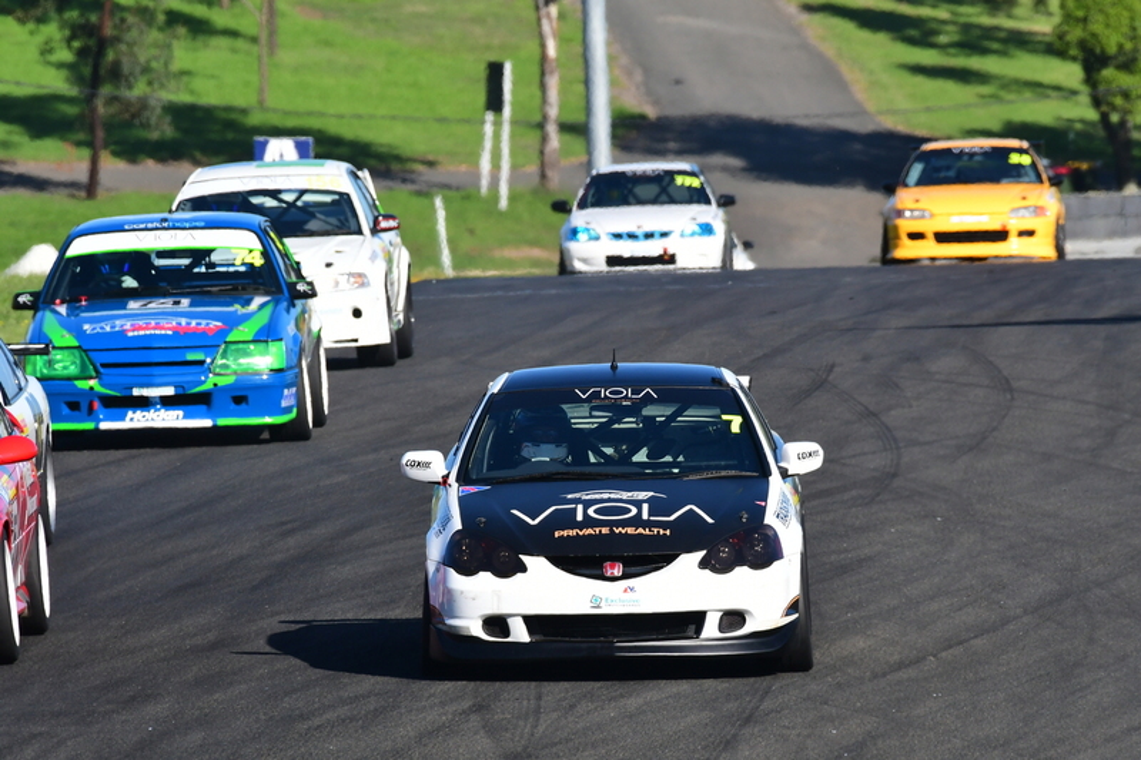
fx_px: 21388
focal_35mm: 675
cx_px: 570
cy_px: 380
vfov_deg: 2.0
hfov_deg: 3.1
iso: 500
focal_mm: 450
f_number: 11
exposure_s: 1/640
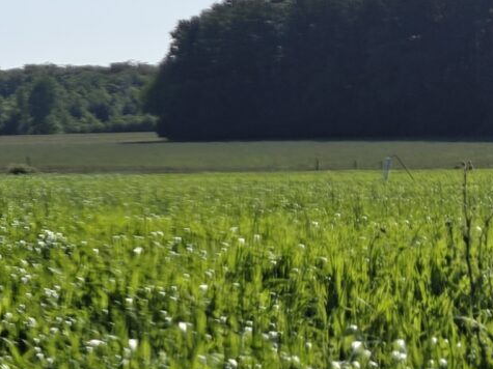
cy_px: -51
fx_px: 1766
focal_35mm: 124
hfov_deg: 12.7
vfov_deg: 11.7
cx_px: -649
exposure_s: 1/4805
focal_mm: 6.06
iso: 100
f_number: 1.6
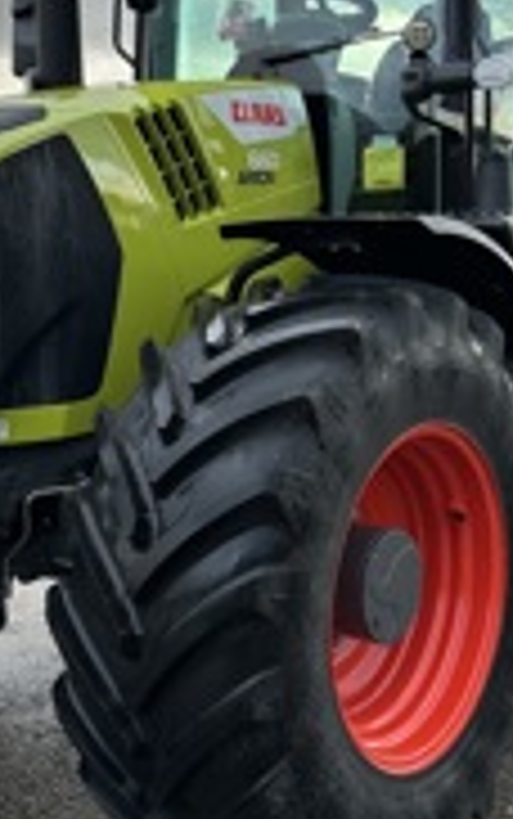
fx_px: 1251
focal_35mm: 56
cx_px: 230
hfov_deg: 23.2
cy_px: 310
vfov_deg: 36.1
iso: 80
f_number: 1.78
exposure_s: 1/319
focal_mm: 6.86
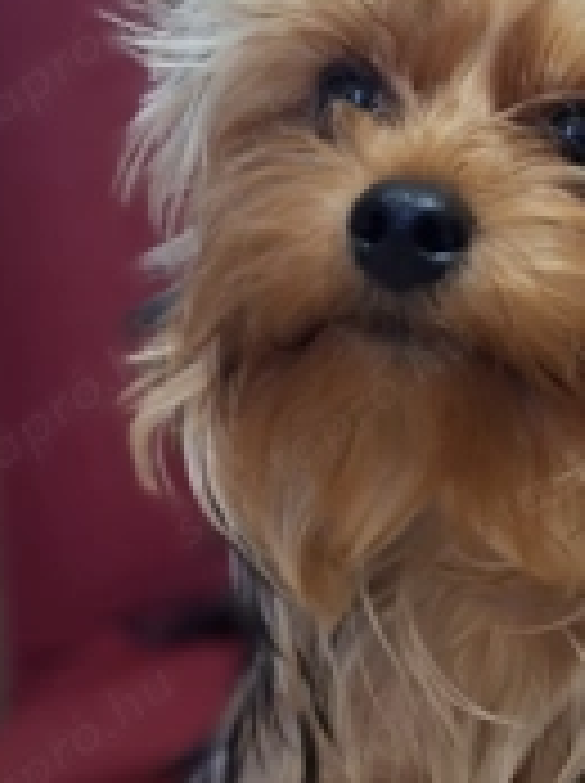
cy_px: 508
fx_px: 1197
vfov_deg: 35.9
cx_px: 500
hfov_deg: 26.7
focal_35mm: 53
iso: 400
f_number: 1.8
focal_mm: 5.54
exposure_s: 1/25
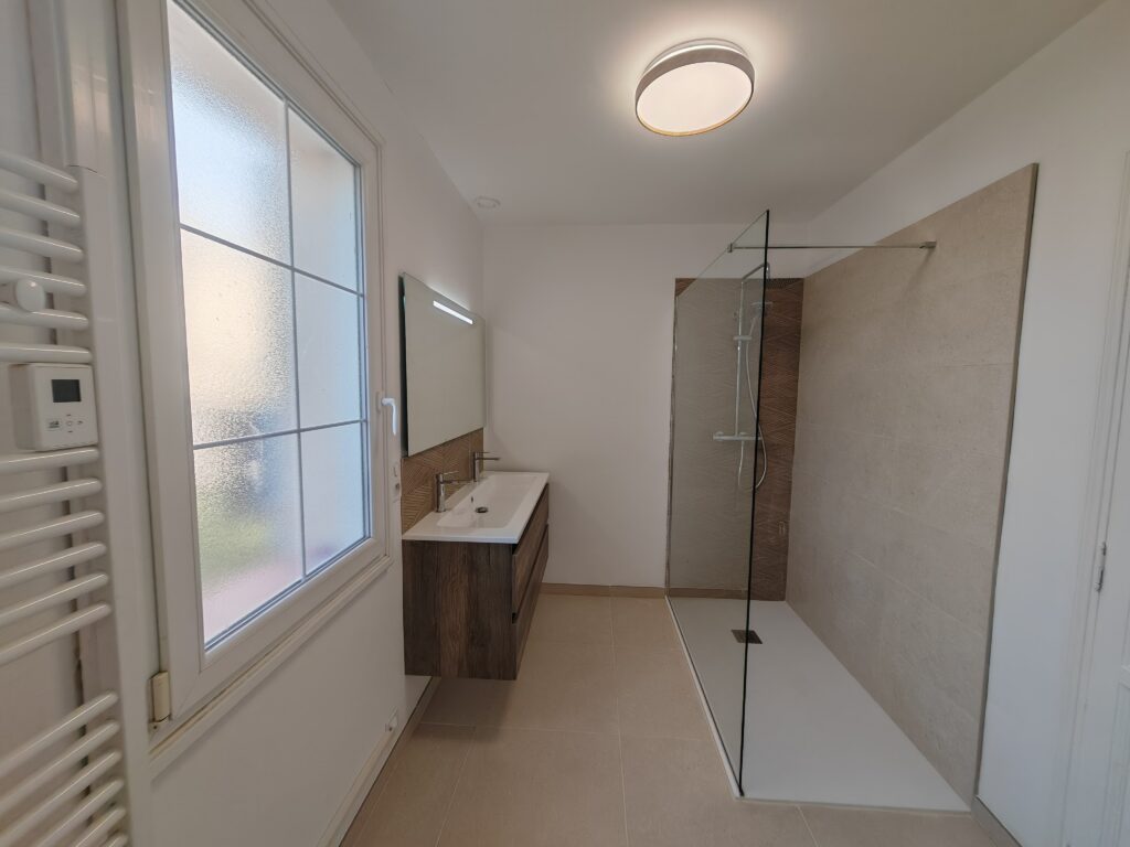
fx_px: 424
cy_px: 424
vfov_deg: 89.9
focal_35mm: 13
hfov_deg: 106.2
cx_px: 565
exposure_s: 1/100
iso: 80
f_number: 2
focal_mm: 1.82
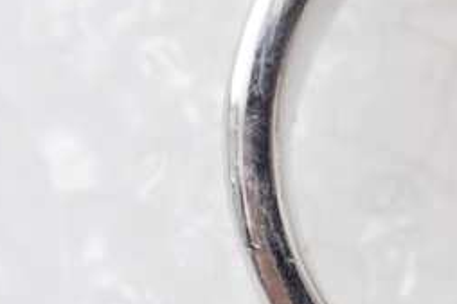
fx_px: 4427
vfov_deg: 3.9
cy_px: 36
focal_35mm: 349
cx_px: 563
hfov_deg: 5.9
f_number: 22
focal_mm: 30
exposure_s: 1/125
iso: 500
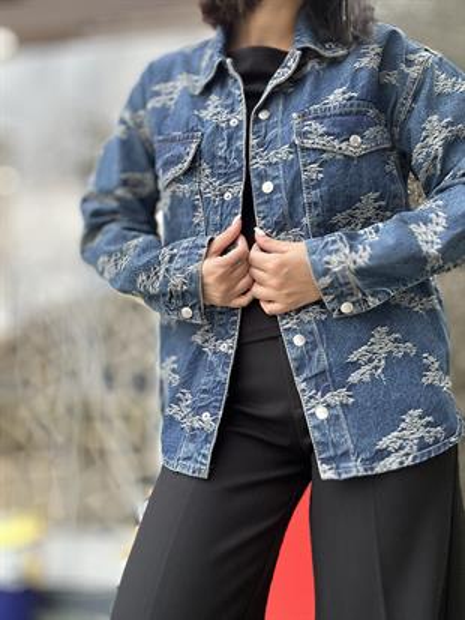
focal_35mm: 30
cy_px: 310
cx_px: 232
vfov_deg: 59.9
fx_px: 537
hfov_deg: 46.8
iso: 50
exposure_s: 1/121
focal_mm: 2.69
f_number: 1.9
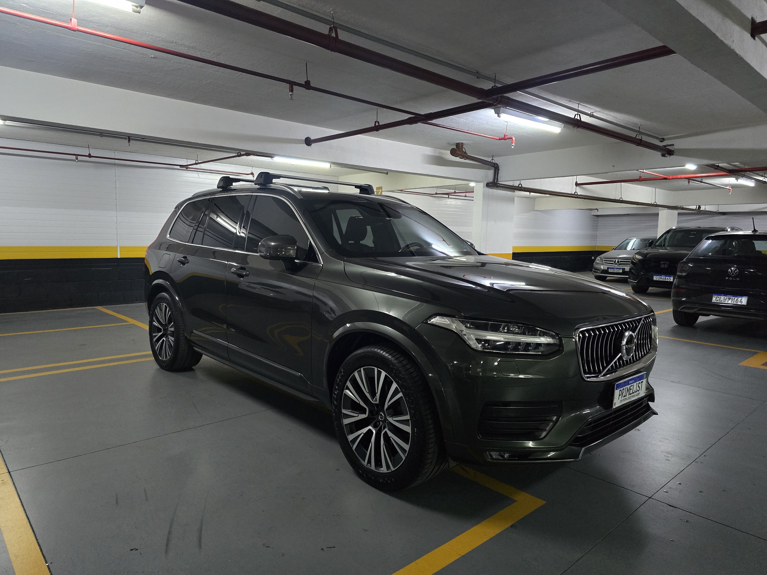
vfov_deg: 58.9
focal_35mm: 23
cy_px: 288
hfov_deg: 73.9
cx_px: 384
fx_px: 510
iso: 2000
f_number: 1.7
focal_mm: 6.3
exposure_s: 1/60
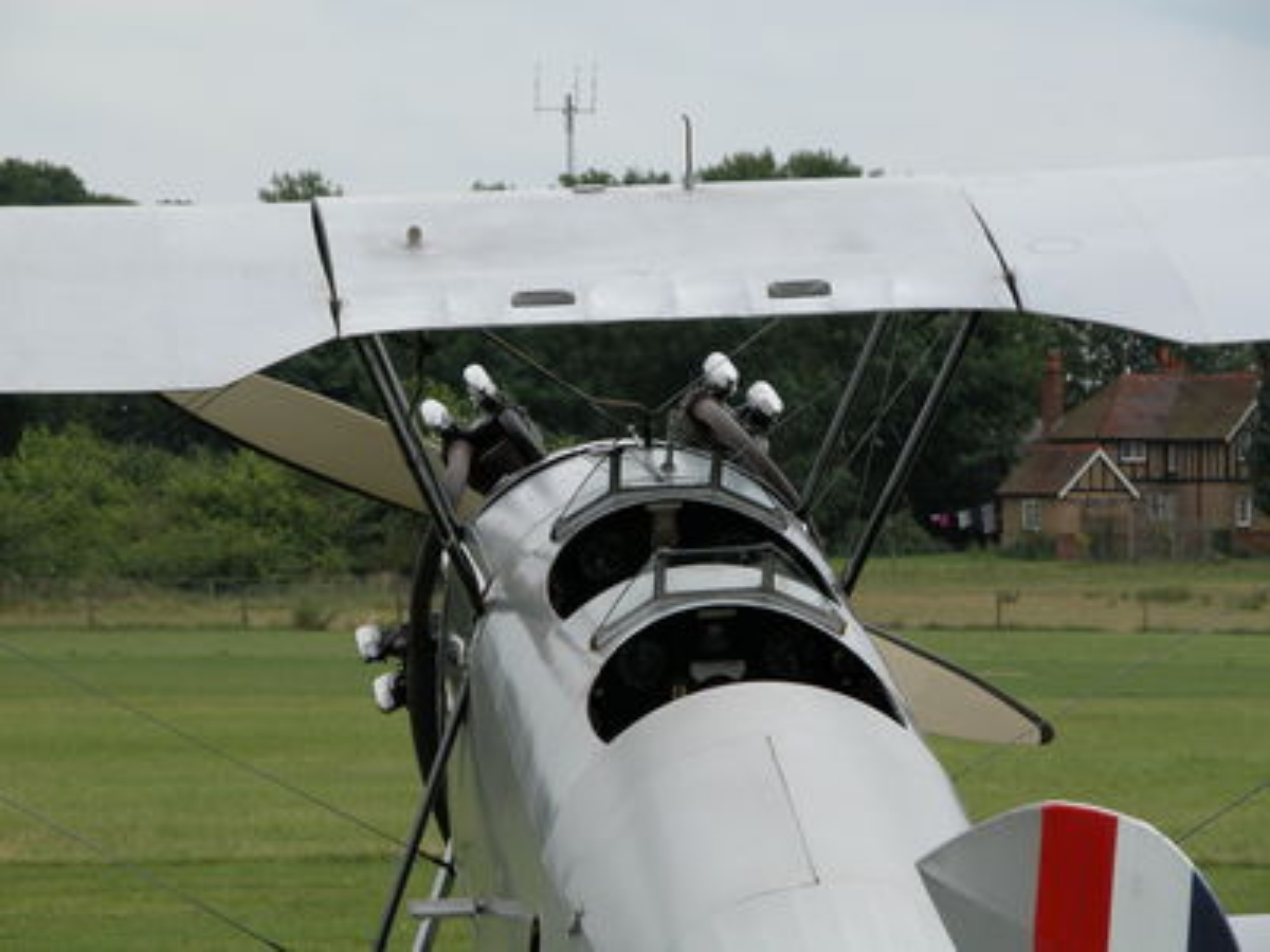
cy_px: 476
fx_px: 6457
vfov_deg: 8.4
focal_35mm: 176
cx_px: 635
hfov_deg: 11.2
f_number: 5.6
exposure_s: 1/444
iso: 100
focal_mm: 44.7
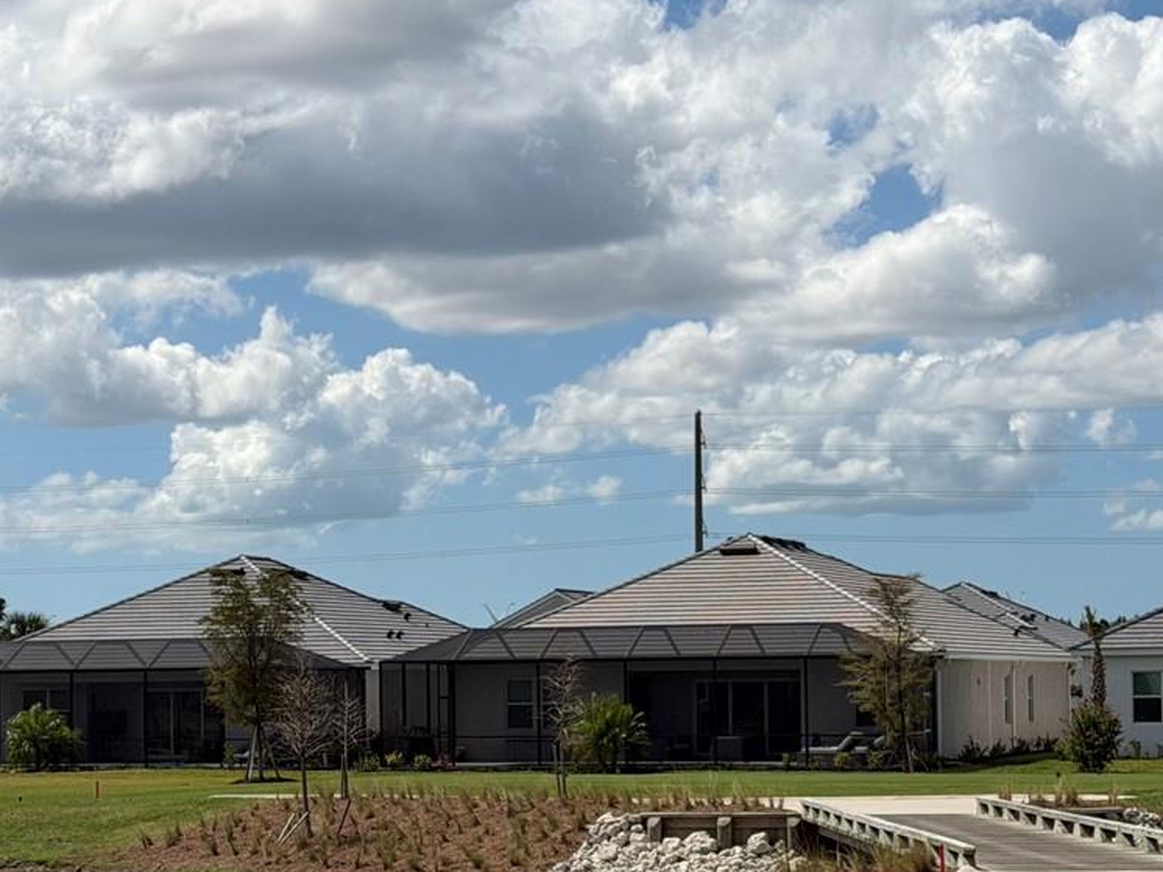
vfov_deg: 14.3
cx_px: 346
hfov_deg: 19.0
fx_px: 3459
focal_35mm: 103
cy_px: 599
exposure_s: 1/11364
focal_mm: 6.76
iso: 64
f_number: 1.78
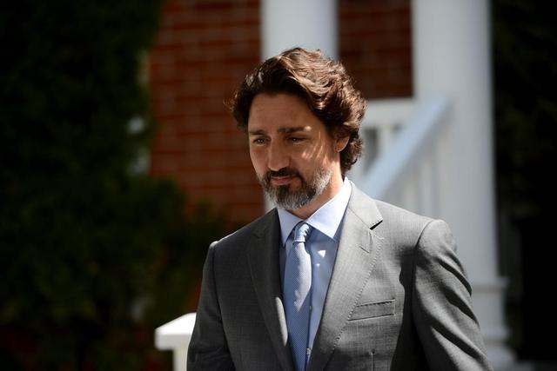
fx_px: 2785
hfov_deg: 11.4
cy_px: 186
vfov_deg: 7.6
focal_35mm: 180
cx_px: 278
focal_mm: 180
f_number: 2.8
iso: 320
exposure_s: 1/2000
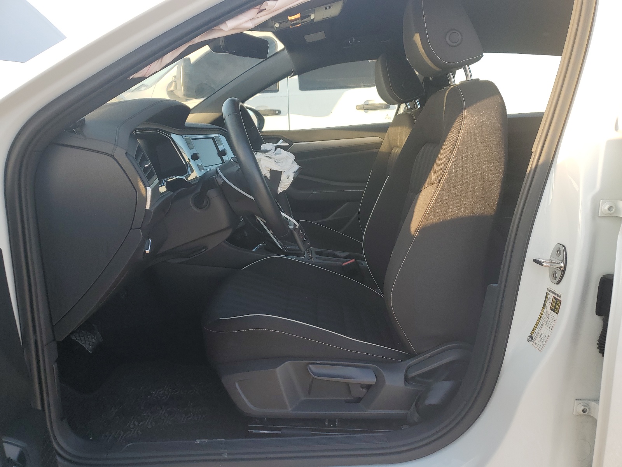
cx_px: 311
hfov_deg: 67.3
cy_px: 234
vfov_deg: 53.1
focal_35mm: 26
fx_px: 467
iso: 50
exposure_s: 1/270
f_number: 1.5
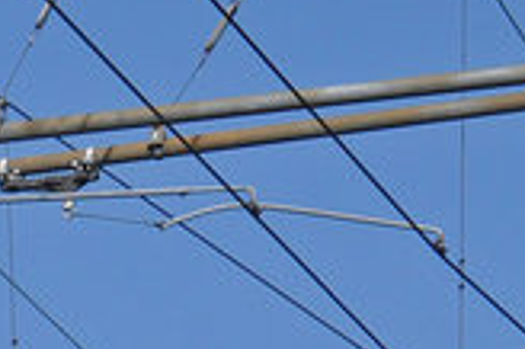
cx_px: -682
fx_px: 4793
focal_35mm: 329
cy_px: 1202
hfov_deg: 6.0
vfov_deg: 4.0
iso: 250
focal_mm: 30
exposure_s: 1/1000
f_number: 8
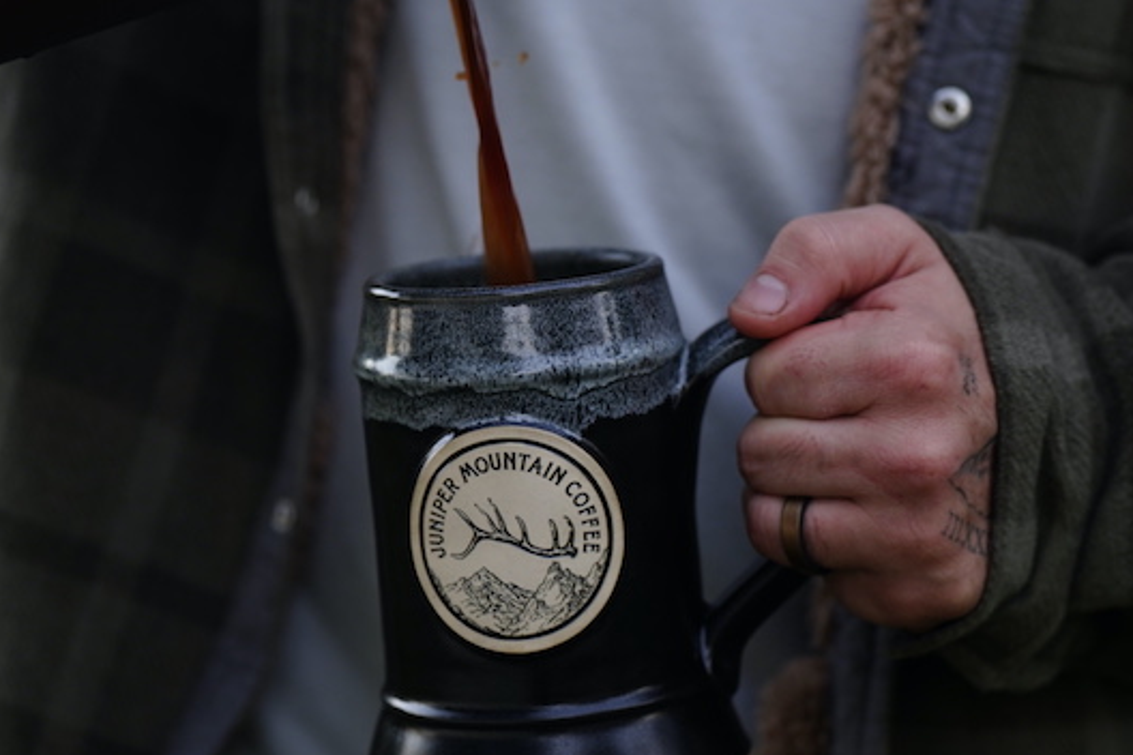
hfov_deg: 19.3
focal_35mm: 106
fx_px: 3336
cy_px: 415
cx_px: 599
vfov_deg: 12.9
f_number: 2.8
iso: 500
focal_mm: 70
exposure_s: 1/60
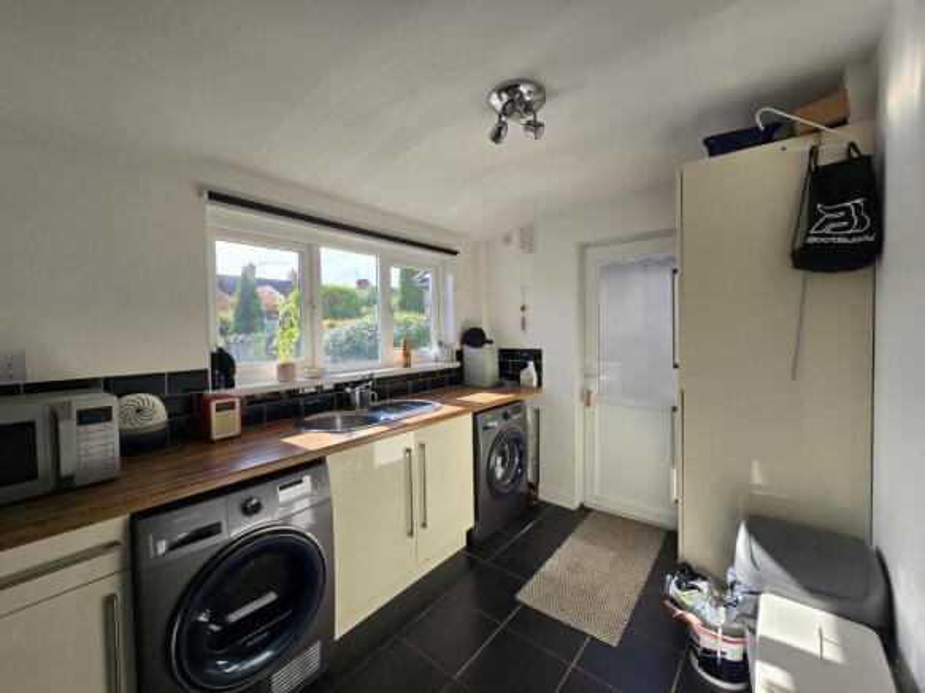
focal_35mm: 13
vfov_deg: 89.9
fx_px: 347
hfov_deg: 106.2
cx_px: 462
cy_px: 346
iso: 50
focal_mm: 2.2
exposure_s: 1/547
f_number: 2.2
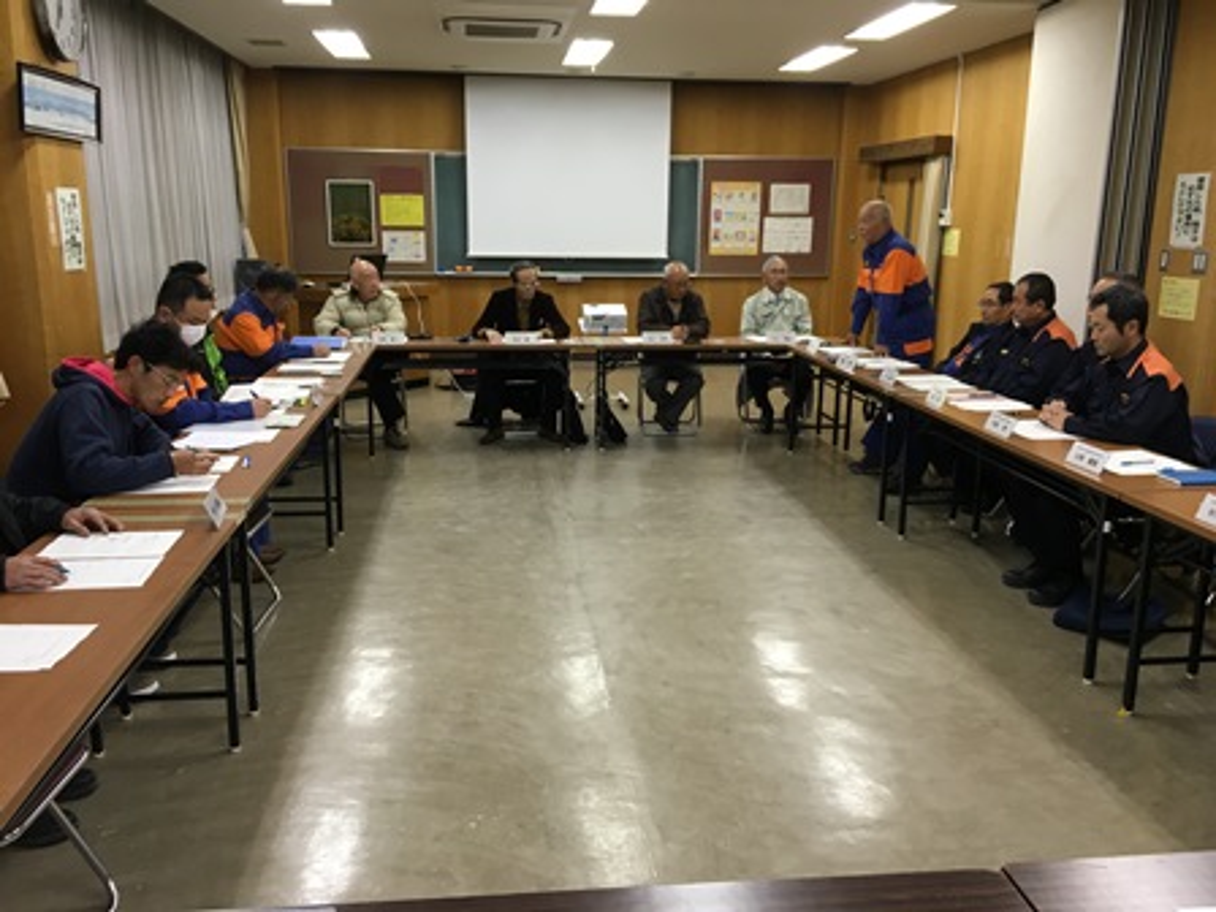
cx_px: 608
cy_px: 456
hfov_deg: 61.7
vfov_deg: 48.2
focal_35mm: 29
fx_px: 1019
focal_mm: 4.15
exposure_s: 1/30
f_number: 2.2
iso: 80
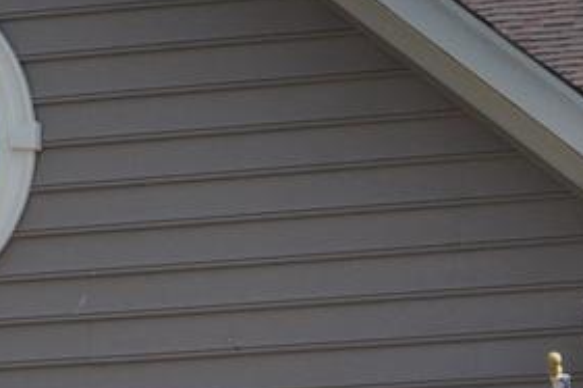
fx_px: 4240
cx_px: -87
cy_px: 834
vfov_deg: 5.1
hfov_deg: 7.8
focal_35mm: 262
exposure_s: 1/350
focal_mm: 24
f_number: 9.5
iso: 250
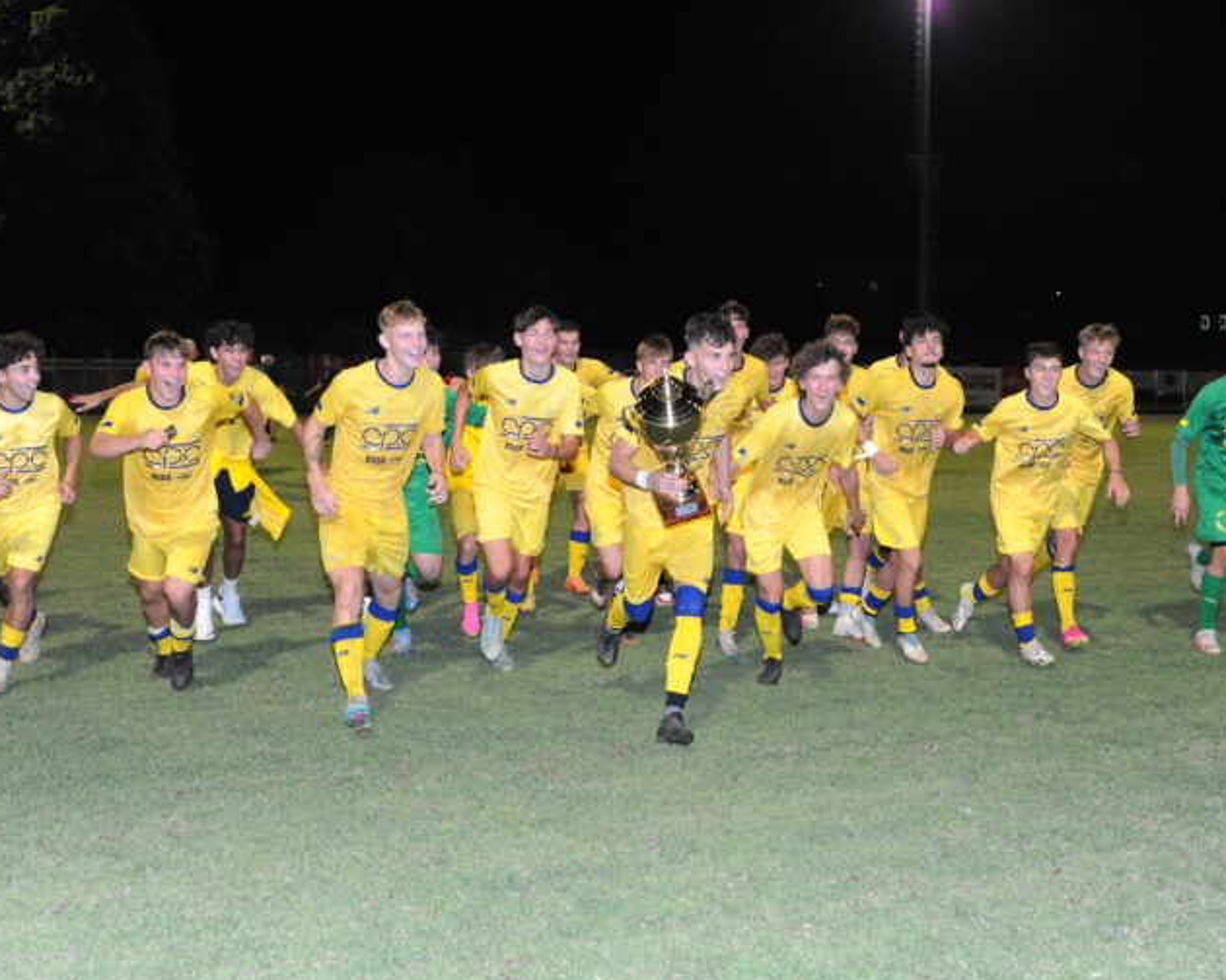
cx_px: 629
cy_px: 493
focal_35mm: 40
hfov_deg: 45.8
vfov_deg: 37.3
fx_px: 1451
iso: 4000
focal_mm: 35
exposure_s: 1/250
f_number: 7.1
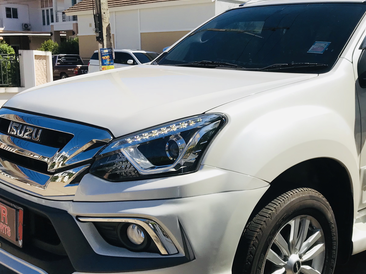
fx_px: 497
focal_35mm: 47
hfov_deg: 39.7
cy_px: 164
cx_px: 256
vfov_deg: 30.8
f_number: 1.8
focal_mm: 3.99
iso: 20
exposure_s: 1/3690
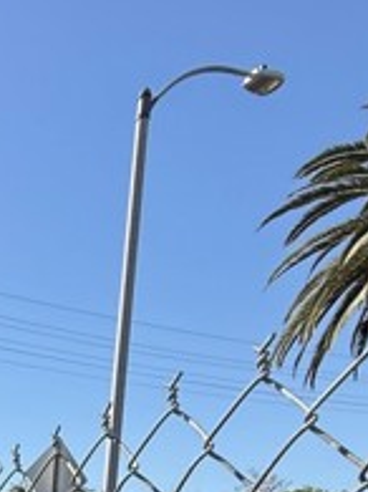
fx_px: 653
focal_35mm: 46
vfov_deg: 28.7
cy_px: 717
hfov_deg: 25.5
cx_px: -151
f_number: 2.2
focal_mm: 2.22
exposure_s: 1/1001
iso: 50
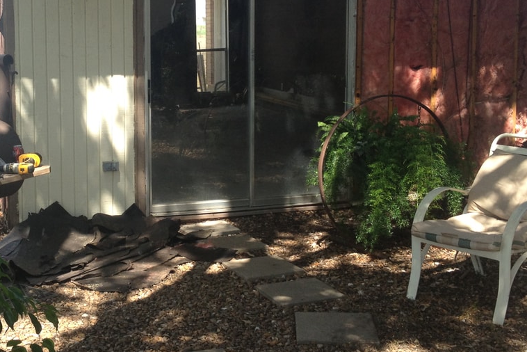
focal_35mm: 64
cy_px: 113
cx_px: 171
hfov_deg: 31.1
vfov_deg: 21.2
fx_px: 937
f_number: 2.4
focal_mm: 4.28
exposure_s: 1/349
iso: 50
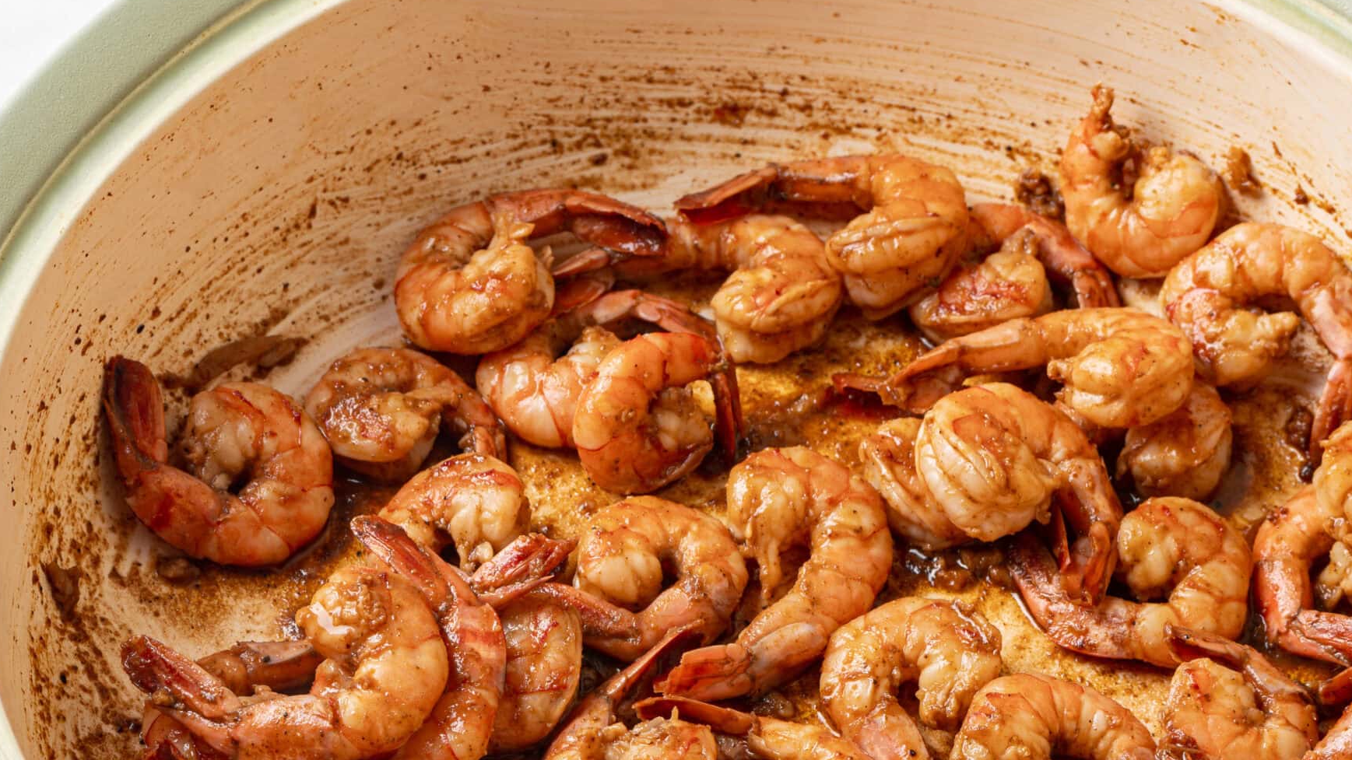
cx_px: 737
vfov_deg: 7.5
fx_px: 5808
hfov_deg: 13.3
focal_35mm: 162
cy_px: 589
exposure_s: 1/160
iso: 100
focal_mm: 105
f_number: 16
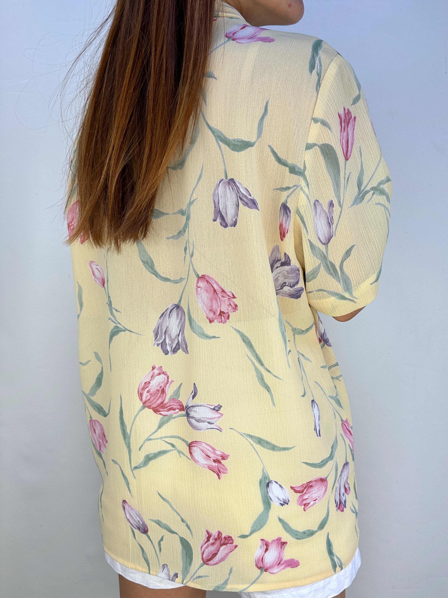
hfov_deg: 56.8
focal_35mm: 24
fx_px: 414
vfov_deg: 71.6
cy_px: 299
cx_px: 224
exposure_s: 1/541
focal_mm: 6.86
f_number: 1.78
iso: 80
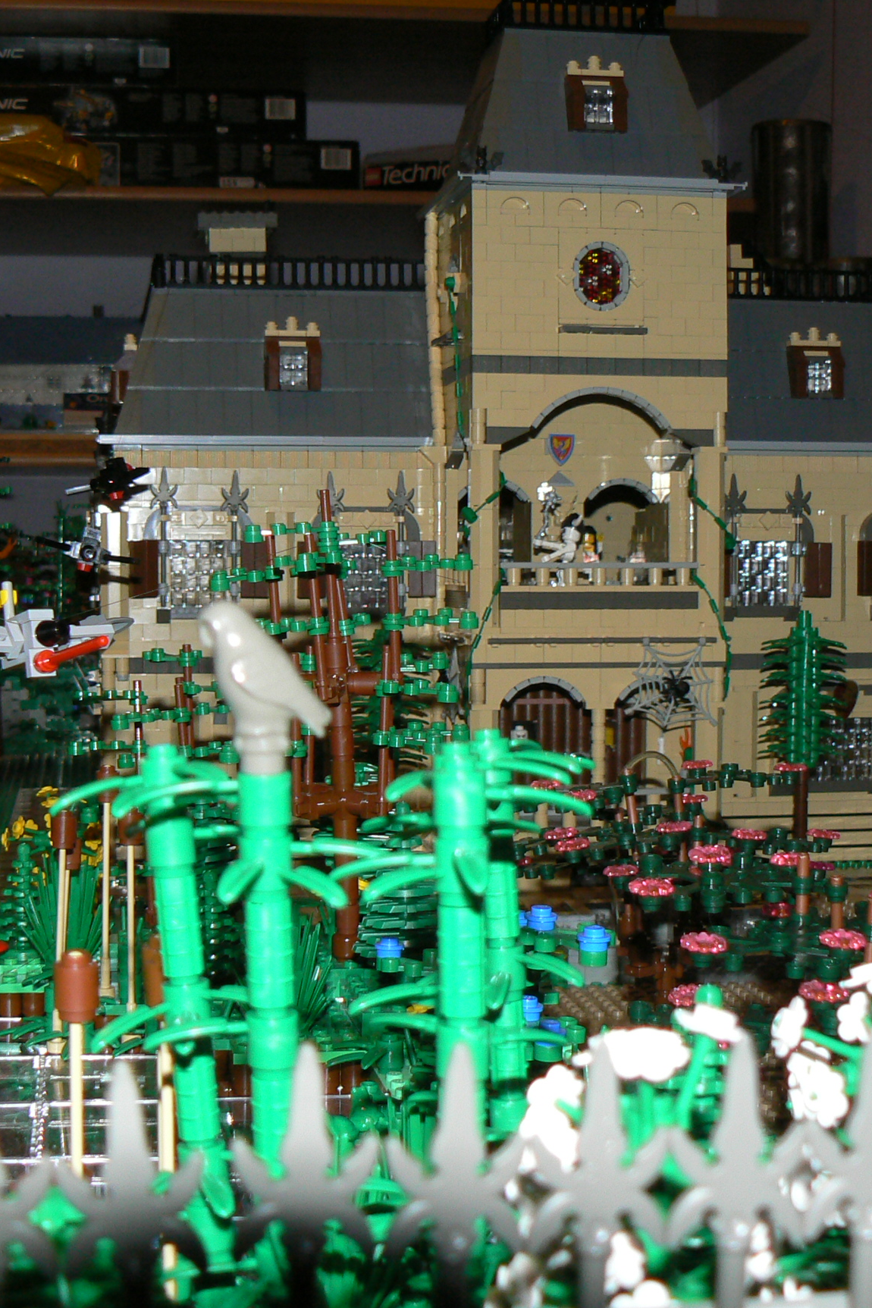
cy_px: 654
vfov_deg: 39.6
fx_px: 1817
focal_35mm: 50
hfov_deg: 26.9
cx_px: 300
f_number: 2.8
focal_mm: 6
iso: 100
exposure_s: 1/25
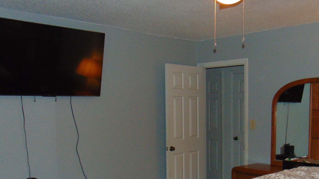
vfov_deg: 26.7
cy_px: 137
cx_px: 184
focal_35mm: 44
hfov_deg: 46.2
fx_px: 372
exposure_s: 1/40
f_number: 3
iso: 200
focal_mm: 4.9
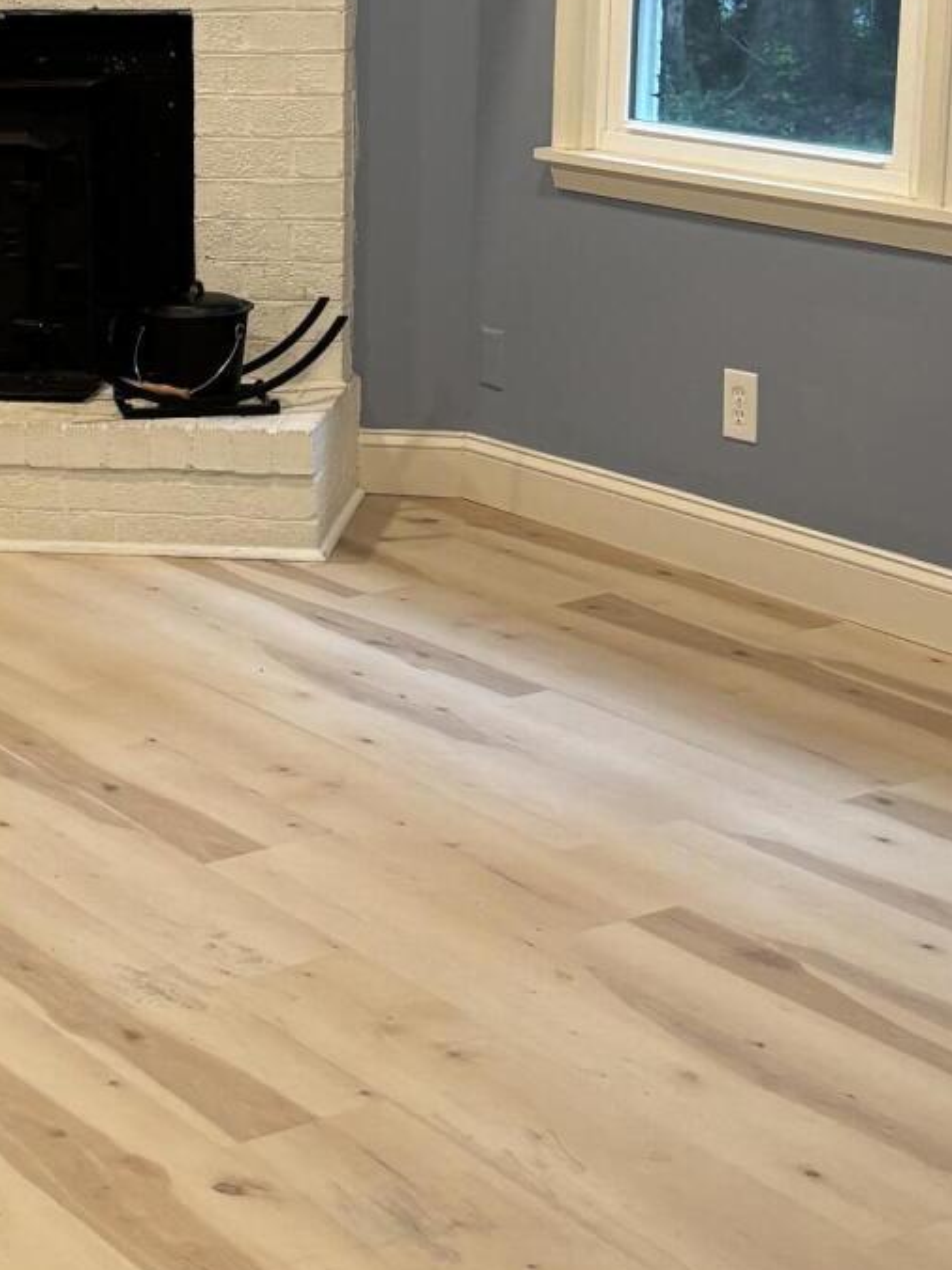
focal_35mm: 77
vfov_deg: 25.3
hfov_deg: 18.7
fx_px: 2824
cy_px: 497
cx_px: 21
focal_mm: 5.96
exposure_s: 1/60
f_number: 1.6
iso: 125
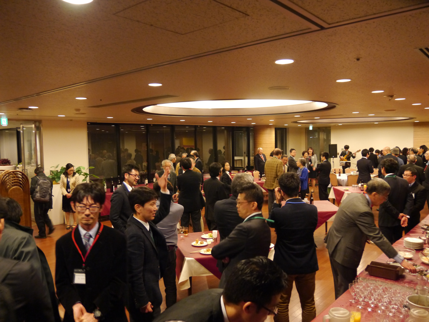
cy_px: 161
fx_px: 347
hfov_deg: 63.4
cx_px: 214
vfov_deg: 49.8
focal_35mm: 28
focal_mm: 14
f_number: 3.5
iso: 1600
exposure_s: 1/30
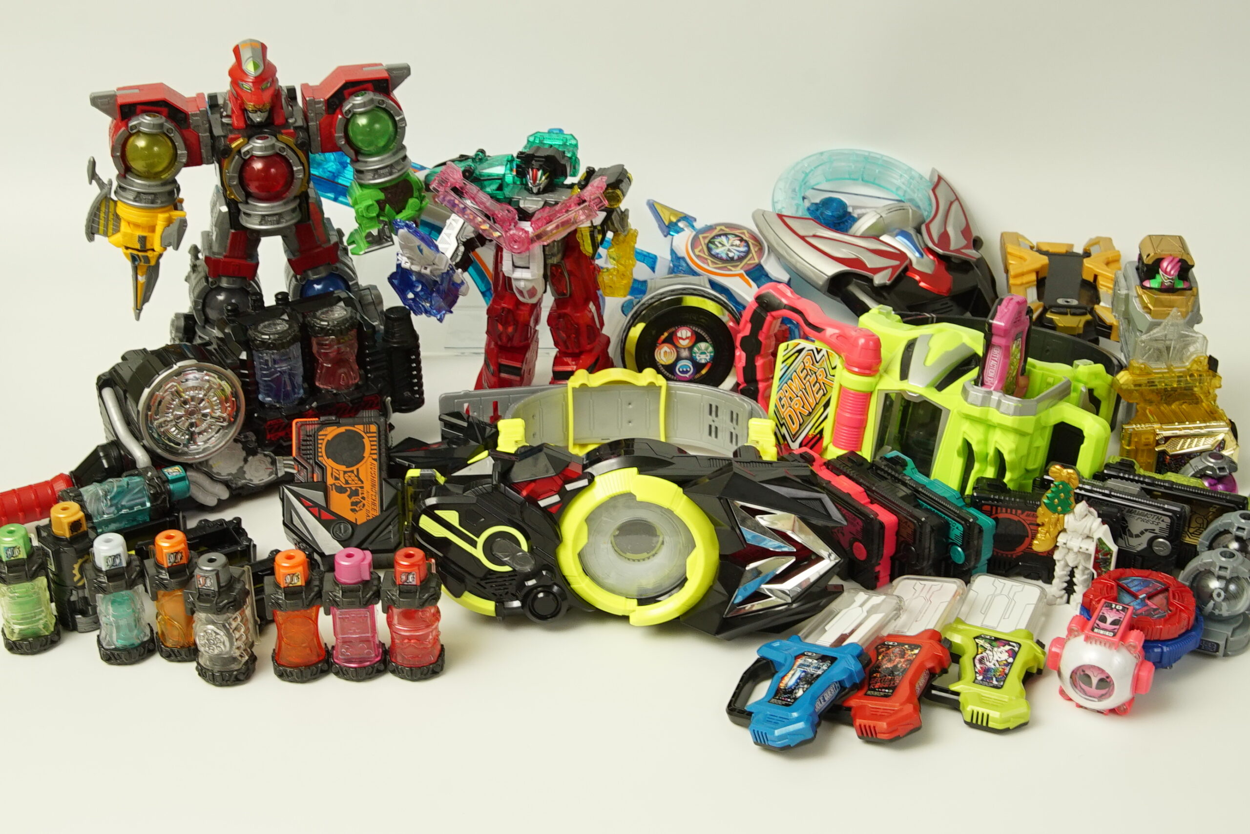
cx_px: 625
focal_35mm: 52
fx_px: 1806
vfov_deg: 26.0
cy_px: 417
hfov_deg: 38.2
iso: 1000
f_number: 10
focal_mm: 35
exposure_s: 1/20
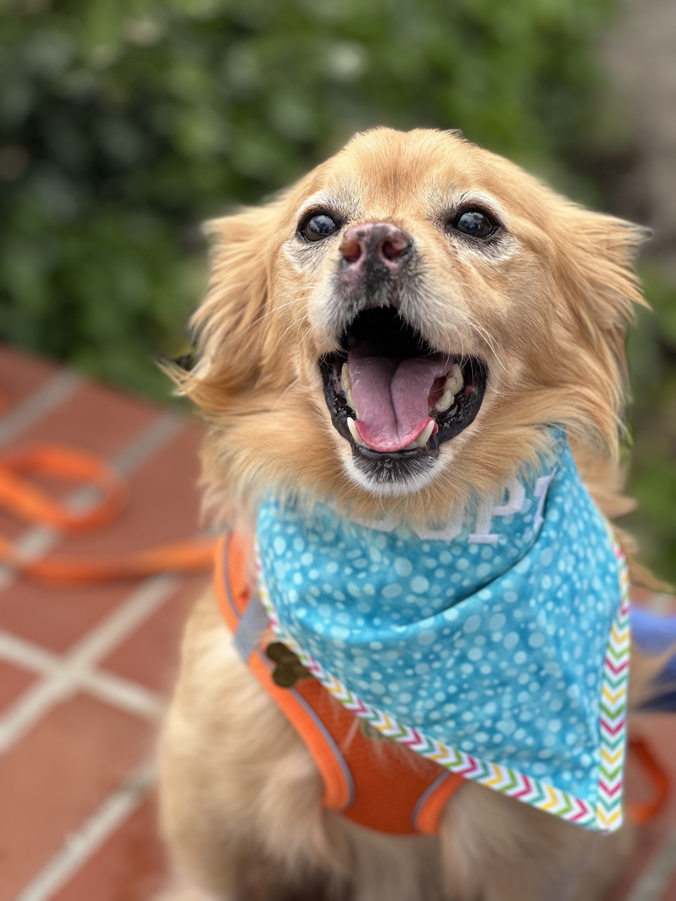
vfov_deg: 25.3
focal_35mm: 77
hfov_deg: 19.1
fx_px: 2005
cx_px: 338
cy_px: 450
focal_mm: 9
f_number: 2.8
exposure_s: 1/316
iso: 32
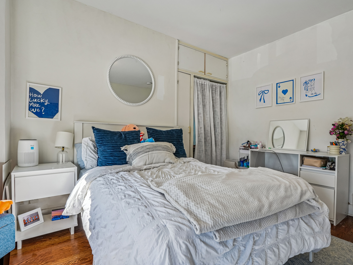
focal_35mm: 18
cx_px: 184
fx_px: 184
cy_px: 136
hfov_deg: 87.7
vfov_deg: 71.6
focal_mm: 16
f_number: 7.1
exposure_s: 1/125
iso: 640
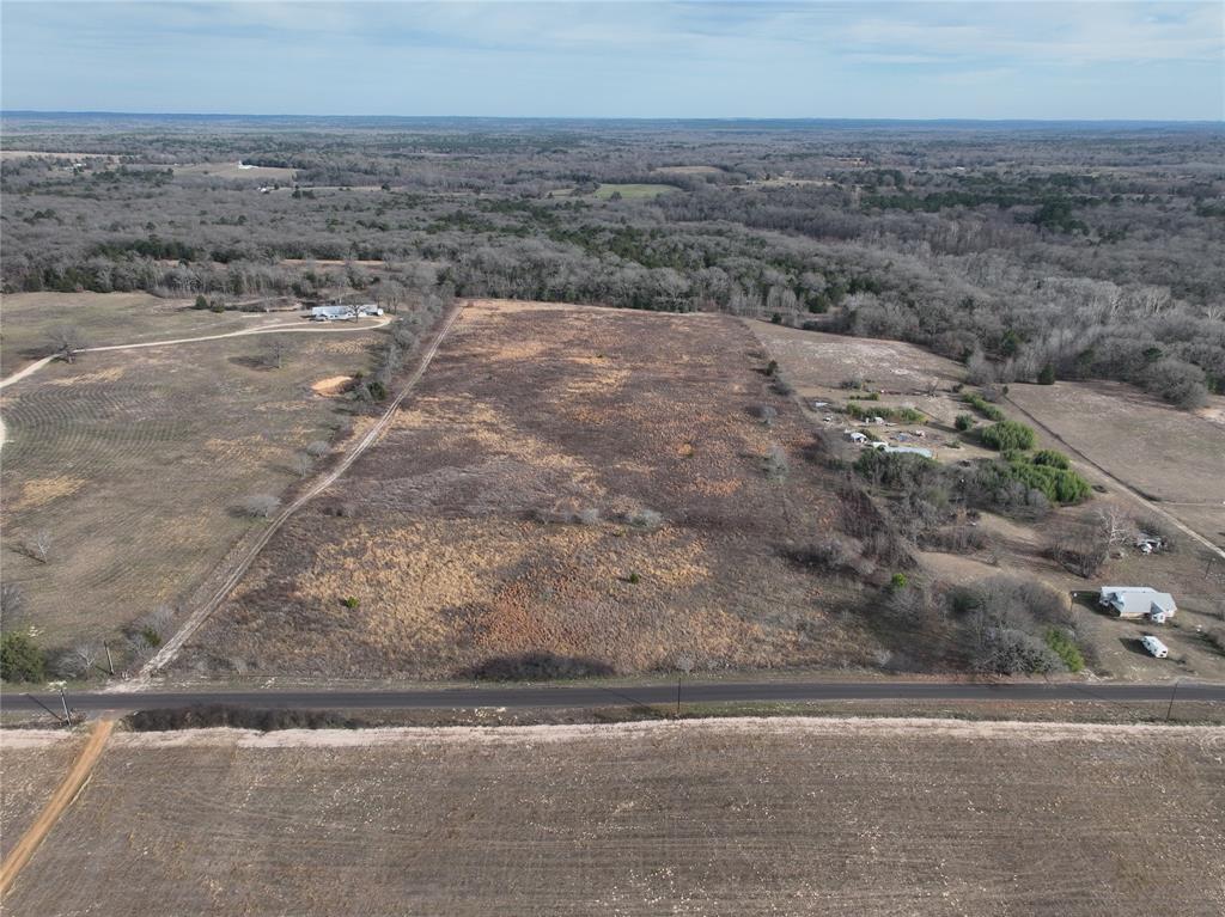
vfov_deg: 56.8
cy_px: 458
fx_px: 849
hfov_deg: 71.6
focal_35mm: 24
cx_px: 612
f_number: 5.6
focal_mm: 12.29
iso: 104
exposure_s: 1/320
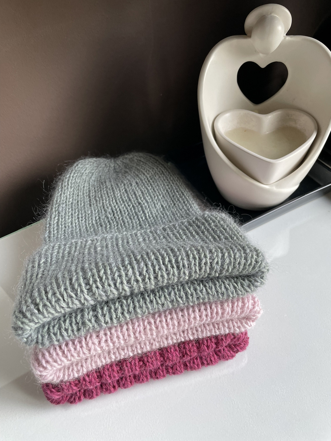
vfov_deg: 67.3
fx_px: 331
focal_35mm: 26
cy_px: 220
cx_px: 166
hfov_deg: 53.1
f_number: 1.6
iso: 80
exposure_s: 1/121
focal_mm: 4.2
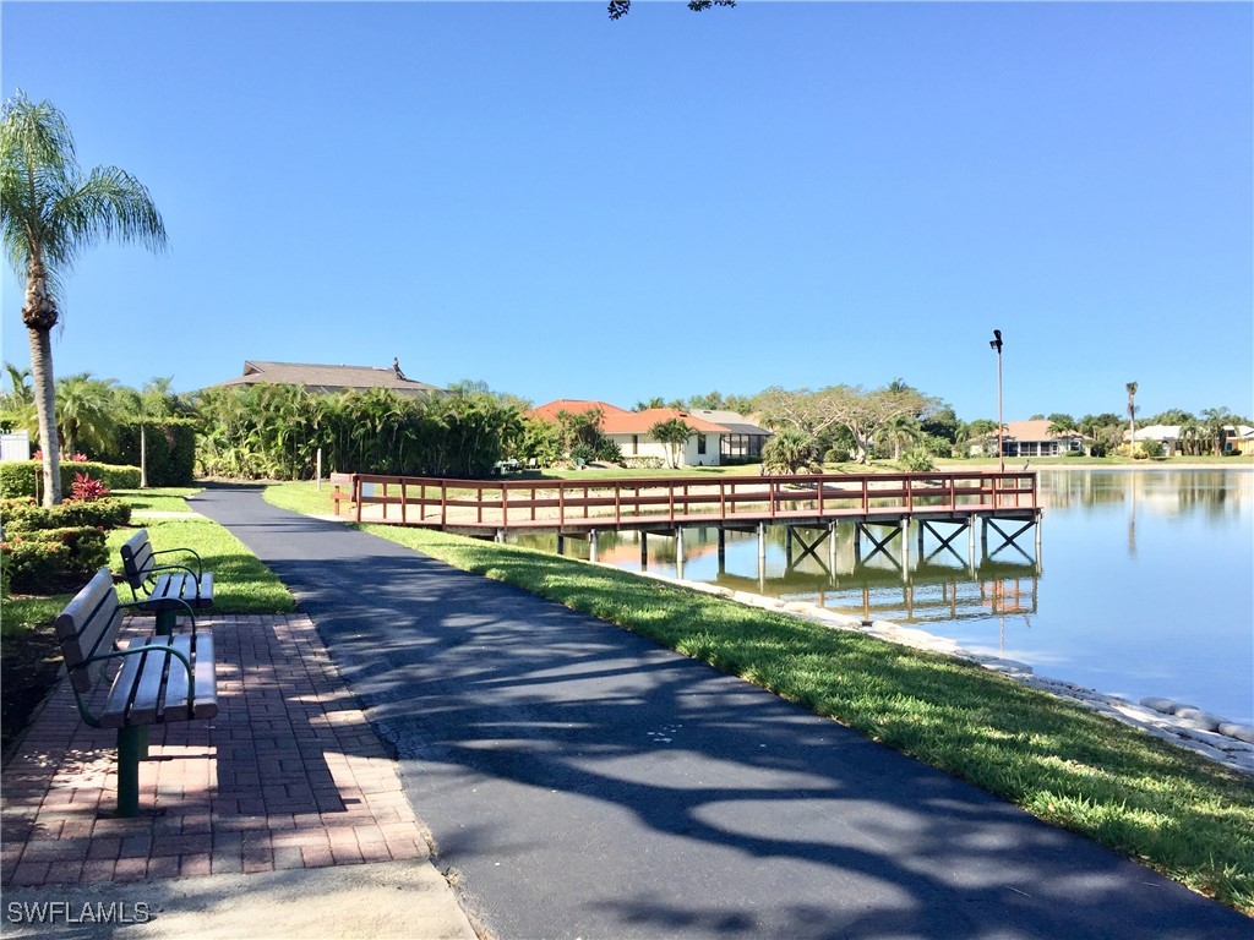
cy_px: 470
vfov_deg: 48.2
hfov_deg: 61.7
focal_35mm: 29
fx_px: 1051
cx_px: 627
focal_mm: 4.15
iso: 32
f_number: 2.2
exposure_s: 1/1464
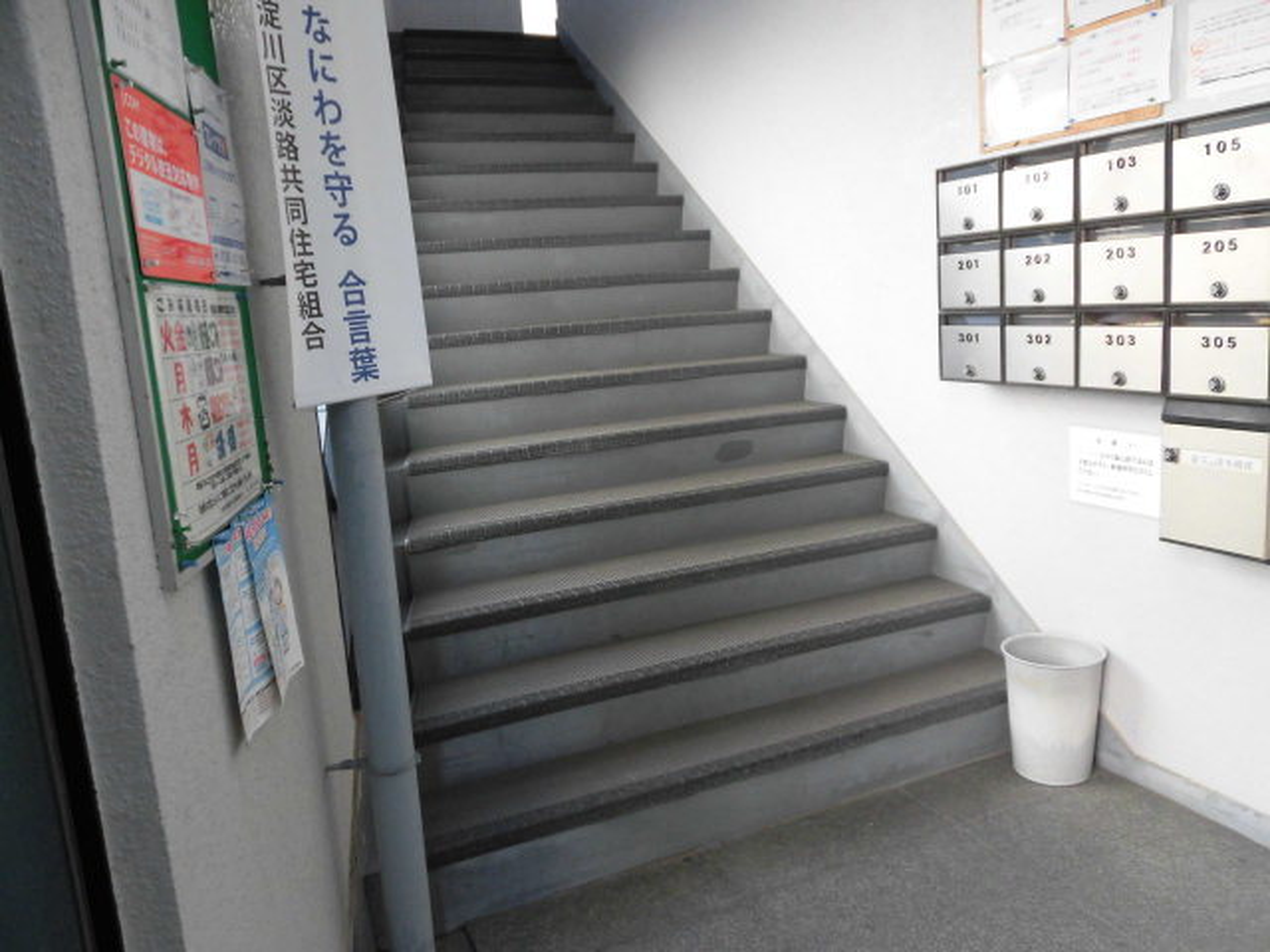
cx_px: 635
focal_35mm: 28
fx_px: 1027
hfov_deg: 63.4
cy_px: 476
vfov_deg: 49.7
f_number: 3.3
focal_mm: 4.98
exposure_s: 1/60
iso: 200
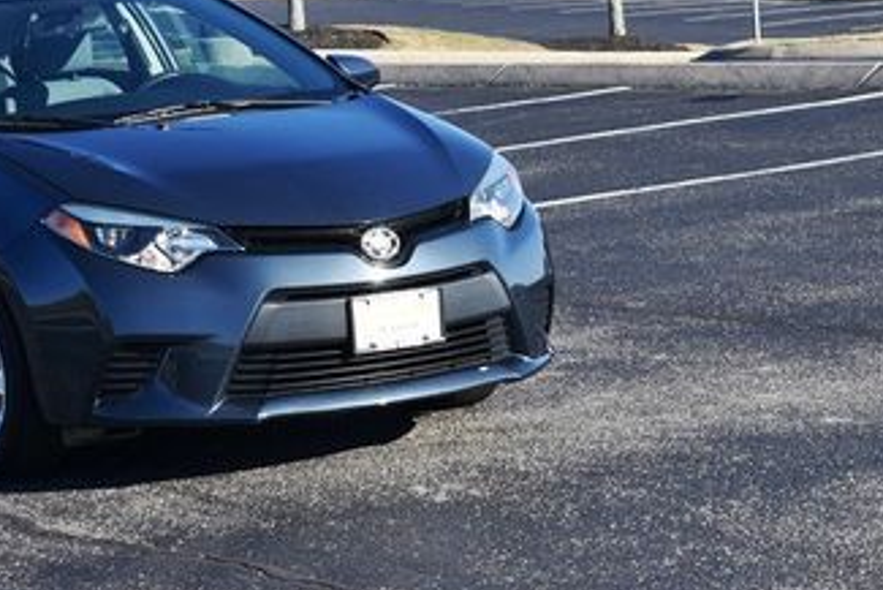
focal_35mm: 142
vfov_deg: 9.6
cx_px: 158
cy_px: 58
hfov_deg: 14.4
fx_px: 3484
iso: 100
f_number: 8
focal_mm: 48
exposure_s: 1/250
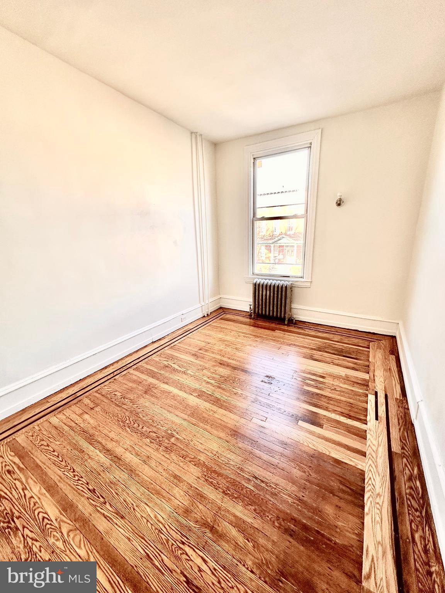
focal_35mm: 14
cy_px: 296
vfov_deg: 102.1
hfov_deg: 85.7
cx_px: 222
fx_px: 240
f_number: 2.2
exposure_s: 1/99
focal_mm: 2.22
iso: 125
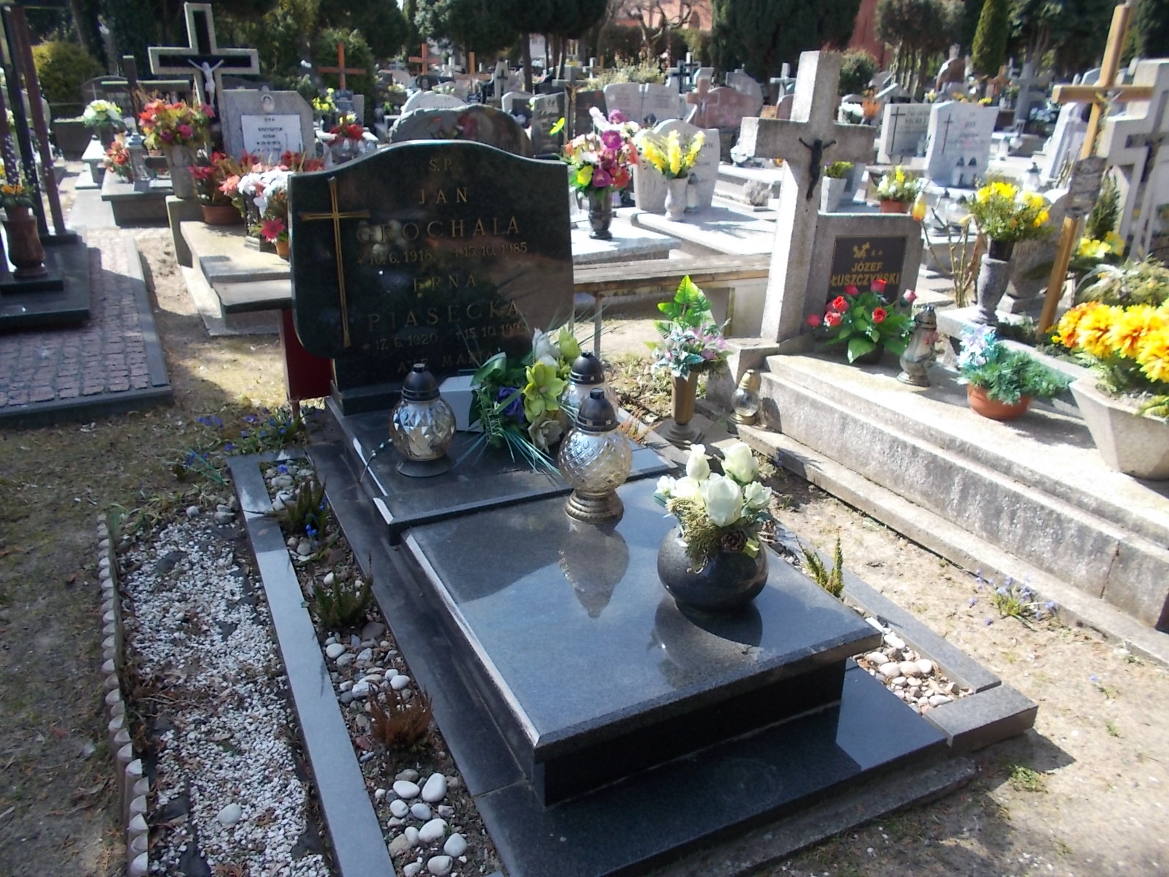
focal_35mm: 26
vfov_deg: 53.1
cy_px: 438
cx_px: 584
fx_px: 878
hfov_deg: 67.3
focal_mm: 4.6
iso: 80
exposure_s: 1/320
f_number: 3.2
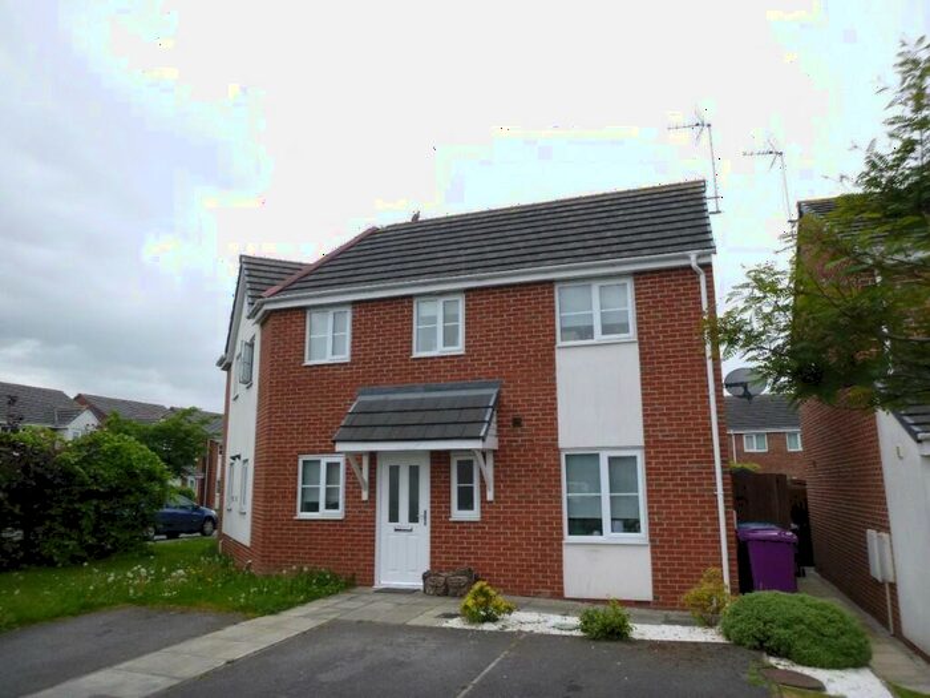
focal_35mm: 25
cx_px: 465
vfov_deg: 54.9
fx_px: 672
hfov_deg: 69.4
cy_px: 349
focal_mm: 4.5
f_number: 3.9
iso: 100
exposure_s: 1/200
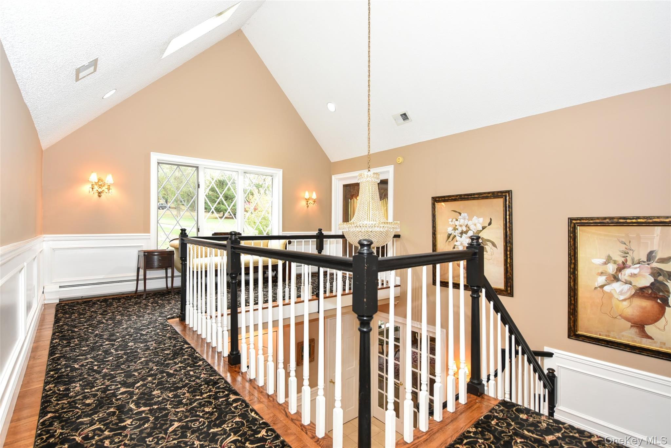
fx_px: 317
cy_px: 224
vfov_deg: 70.5
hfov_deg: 93.3
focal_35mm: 17
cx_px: 336
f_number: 4
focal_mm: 17
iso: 800
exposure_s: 1/60
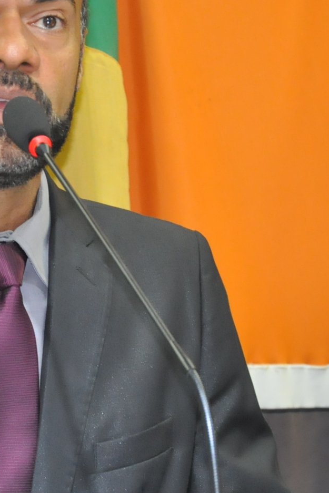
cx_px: 27
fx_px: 3992
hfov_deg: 4.7
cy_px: 197
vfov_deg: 7.1
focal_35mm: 291
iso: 2000
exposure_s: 1/60
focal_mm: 85
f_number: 5.6
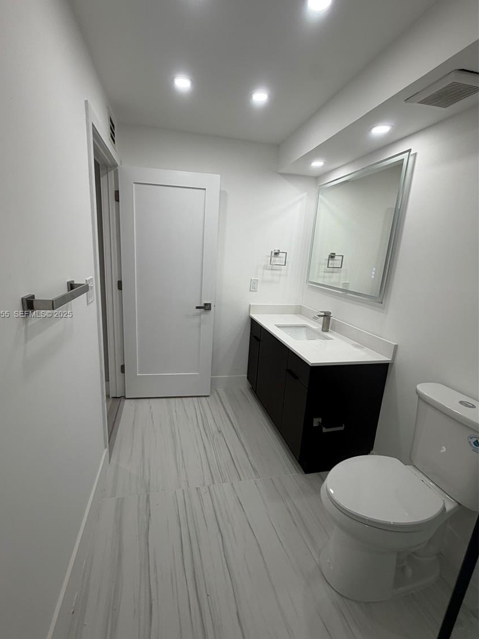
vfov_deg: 98.2
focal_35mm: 15
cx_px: 223
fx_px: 277
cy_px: 315
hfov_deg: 81.6
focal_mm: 2.22
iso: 64
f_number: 2.2
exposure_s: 1/120
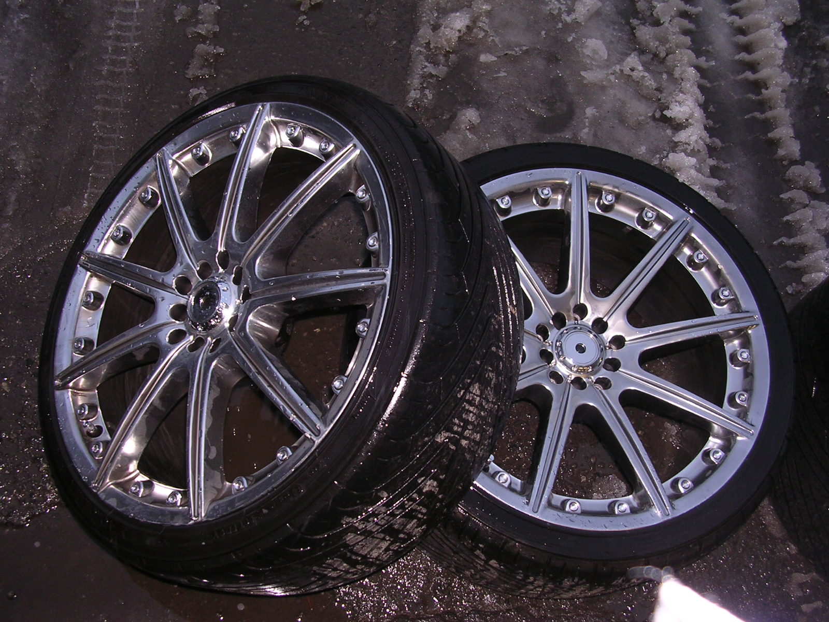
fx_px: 910
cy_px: 311
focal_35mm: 38
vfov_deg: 37.7
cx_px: 414
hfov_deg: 49.0
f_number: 2.8
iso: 121
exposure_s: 1/60.1
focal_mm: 5.8
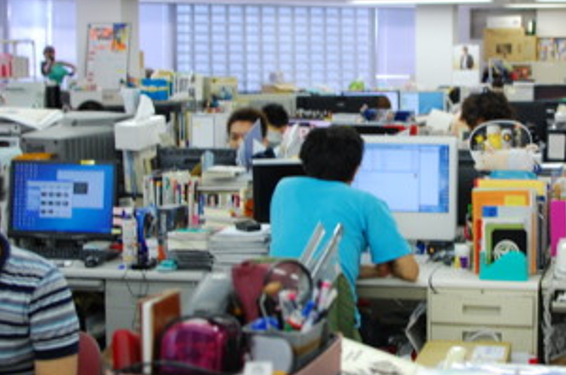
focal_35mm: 79
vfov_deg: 17.3
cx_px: 391
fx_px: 1236
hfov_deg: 25.6
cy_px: 154
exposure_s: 1/40
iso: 200
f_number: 3.2
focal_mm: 35
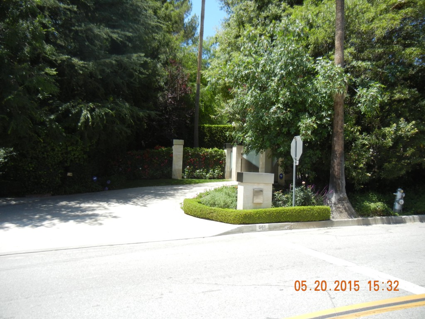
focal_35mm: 30
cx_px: 212
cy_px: 160
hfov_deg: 60.0
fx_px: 368
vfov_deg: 46.8
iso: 160
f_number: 3.5
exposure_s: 1/596
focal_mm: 5.4
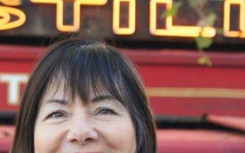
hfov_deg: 12.1
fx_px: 1148
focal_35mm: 172
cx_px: 37
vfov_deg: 7.6
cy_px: 180
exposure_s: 1/80
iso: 400
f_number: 5.6
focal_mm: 50
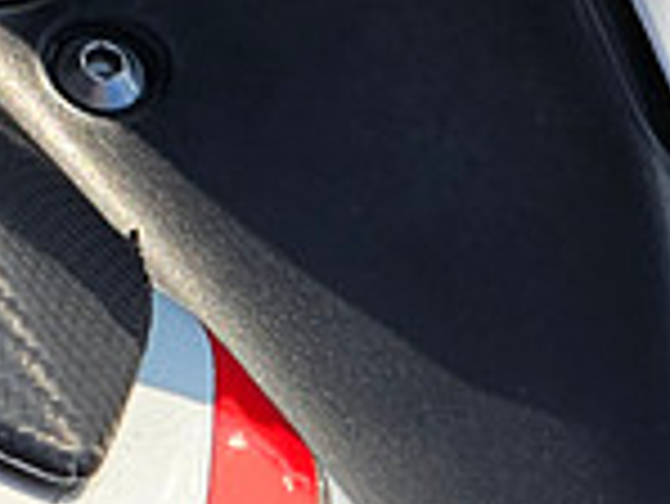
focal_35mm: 154
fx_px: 2983
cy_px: -518
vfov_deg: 9.1
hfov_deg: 11.7
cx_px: -603
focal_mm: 5.4
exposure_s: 1/2000
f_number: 1.8
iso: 32
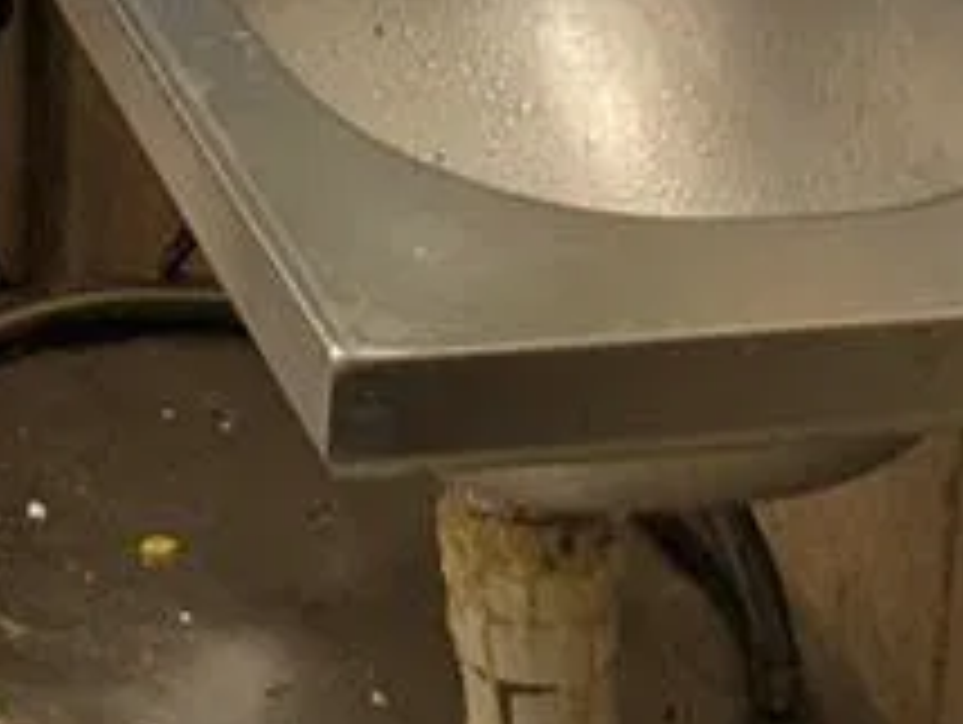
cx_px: -839
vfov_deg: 7.9
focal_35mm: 140
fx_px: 3899
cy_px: -1911
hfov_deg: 12.7
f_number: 1.89
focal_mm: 5.43
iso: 136
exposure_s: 1/40
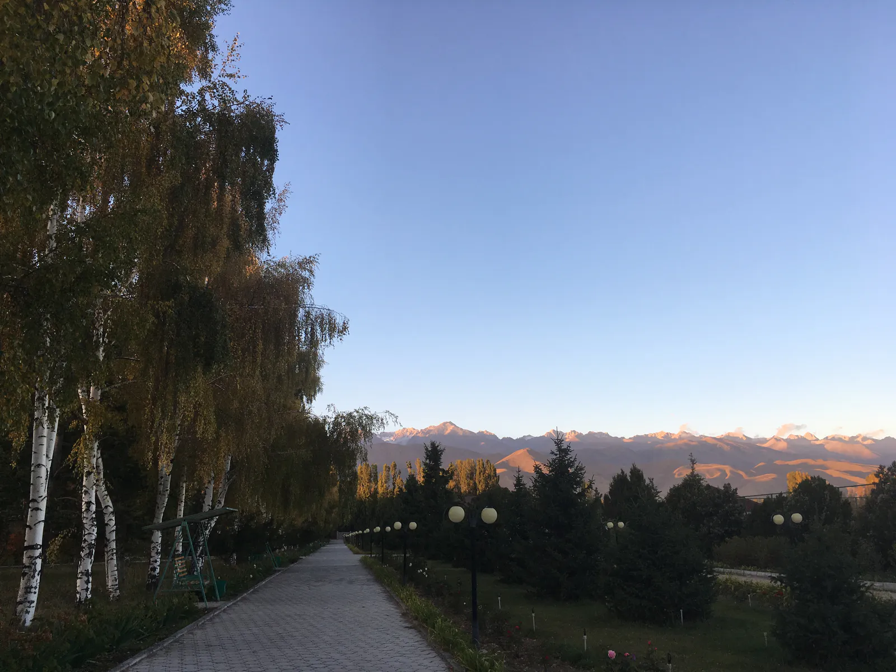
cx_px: 448
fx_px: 751
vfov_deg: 48.2
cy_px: 336
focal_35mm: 29
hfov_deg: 61.7
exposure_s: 1/176
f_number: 2.2
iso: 25
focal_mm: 4.15
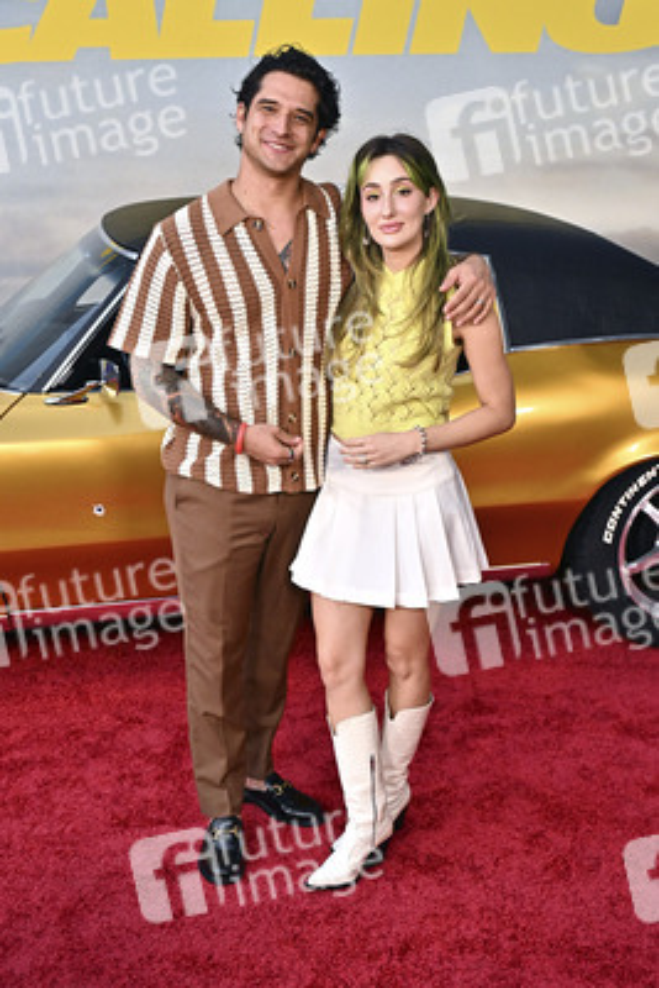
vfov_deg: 47.4
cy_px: 494
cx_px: 330
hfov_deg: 32.7
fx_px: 1125
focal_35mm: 41
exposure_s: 1/320
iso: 2500
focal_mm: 41
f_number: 4.5
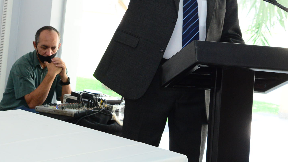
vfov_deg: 12.3
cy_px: -2
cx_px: 53
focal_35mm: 97
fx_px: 741
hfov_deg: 21.7
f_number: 6.3
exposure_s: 1/125
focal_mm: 44
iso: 2000
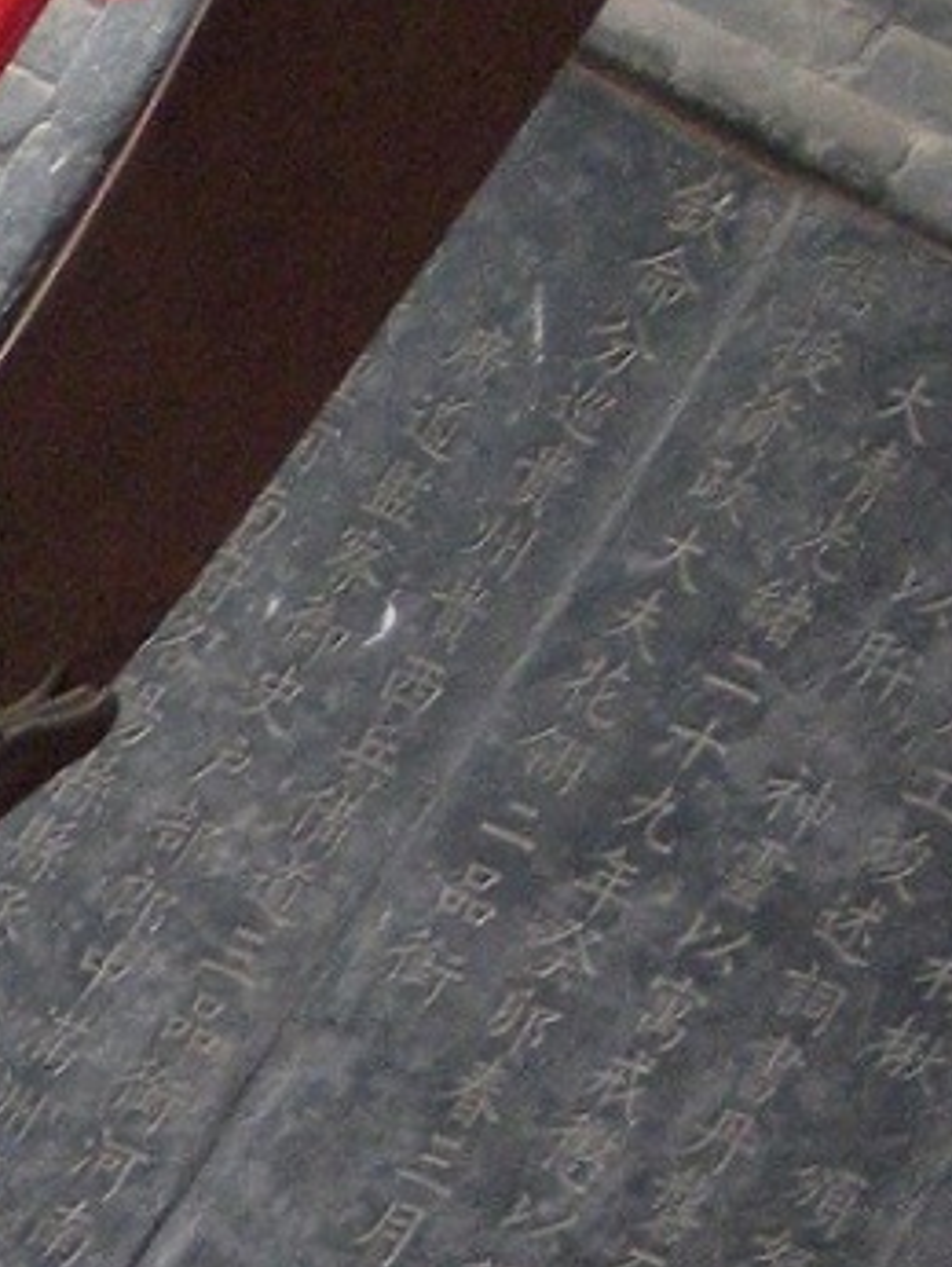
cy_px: 1776
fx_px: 6592
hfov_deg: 8.0
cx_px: -707
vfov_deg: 10.7
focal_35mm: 180
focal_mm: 6.3
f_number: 3.5
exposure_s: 1/59
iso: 291
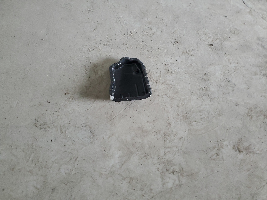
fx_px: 201
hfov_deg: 67.3
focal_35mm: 26
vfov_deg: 53.1
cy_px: 100
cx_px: 134
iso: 257
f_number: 1.5
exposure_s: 1/60.2
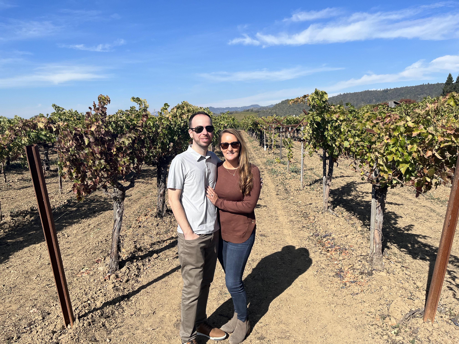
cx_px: 230
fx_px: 345
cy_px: 172
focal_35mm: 26
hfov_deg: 67.3
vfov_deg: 53.1
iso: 50
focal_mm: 5.1
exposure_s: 1/3876
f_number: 1.6
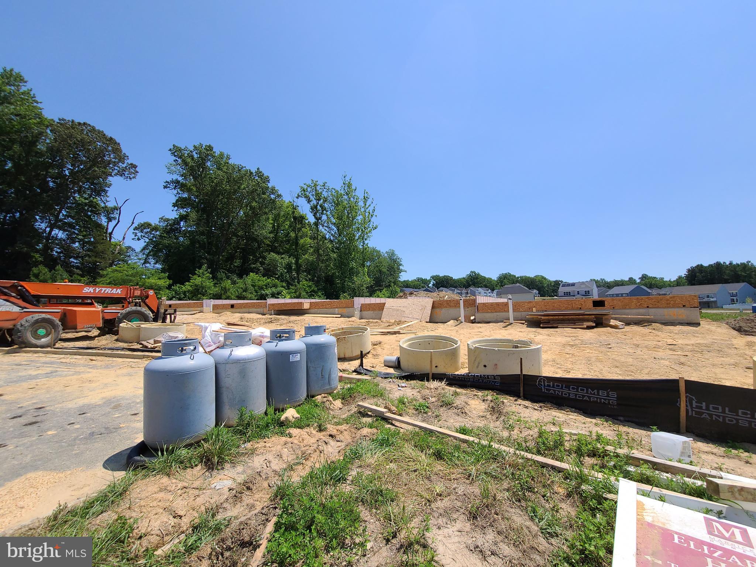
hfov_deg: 106.2
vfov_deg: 89.9
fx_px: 284
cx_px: 378
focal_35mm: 13
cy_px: 284
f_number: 2.2
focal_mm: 2.2
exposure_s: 1/1828
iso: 64
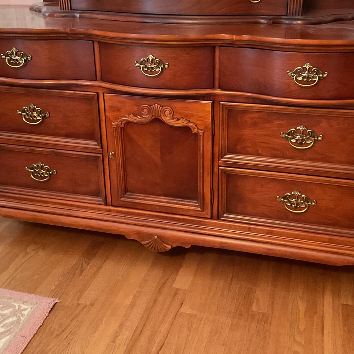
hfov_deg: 40.0
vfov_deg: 39.8
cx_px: 190
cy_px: 138
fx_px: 486
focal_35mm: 42
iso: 400
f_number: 1.8
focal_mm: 3
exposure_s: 1/30
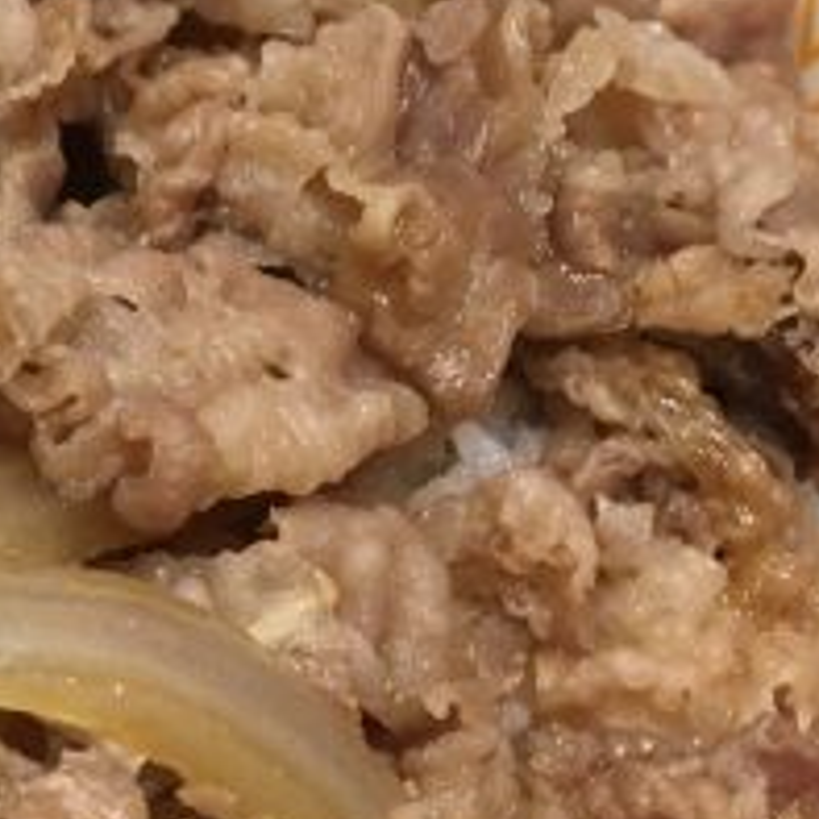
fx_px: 2436
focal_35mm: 91
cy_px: 638
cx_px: -212
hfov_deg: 18.0
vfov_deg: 18.9
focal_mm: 4.15
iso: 25
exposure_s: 1/33
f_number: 2.2
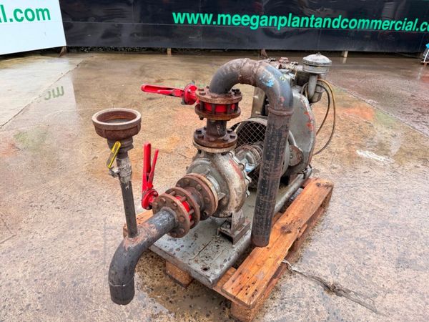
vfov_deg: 56.8
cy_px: 161
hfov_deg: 71.6
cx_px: 214
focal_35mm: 24
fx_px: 297
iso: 80
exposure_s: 1/481
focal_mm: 6.76
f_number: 1.78
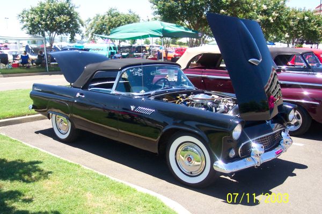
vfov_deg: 35.1
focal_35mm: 38
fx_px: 340
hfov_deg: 50.7
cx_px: 161
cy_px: 107
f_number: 2.8
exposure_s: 1/700
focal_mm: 8
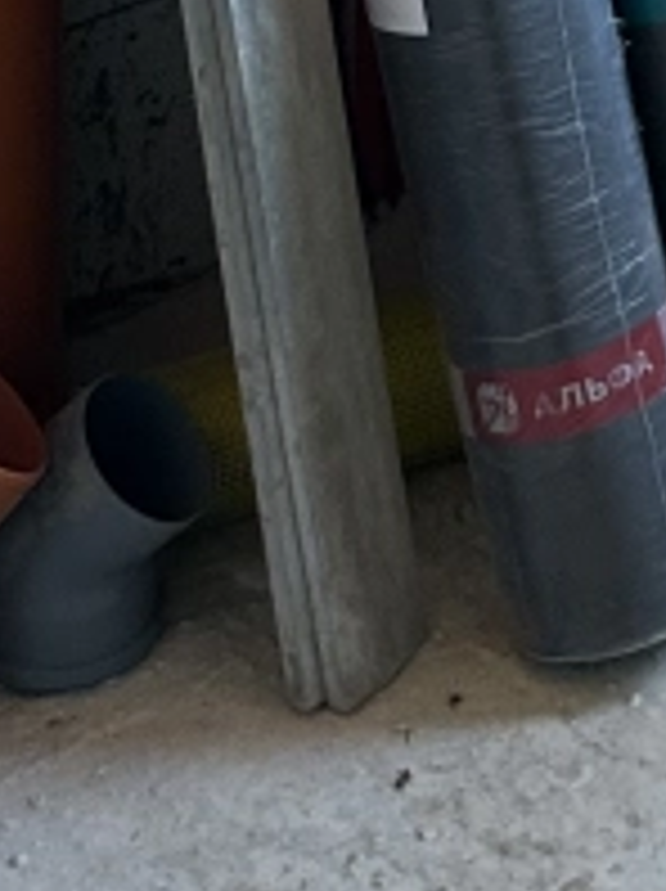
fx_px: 3368
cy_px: -855
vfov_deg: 13.2
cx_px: 1084
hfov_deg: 10.8
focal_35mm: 131
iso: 250
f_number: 1.78
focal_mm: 6.86
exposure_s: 1/83
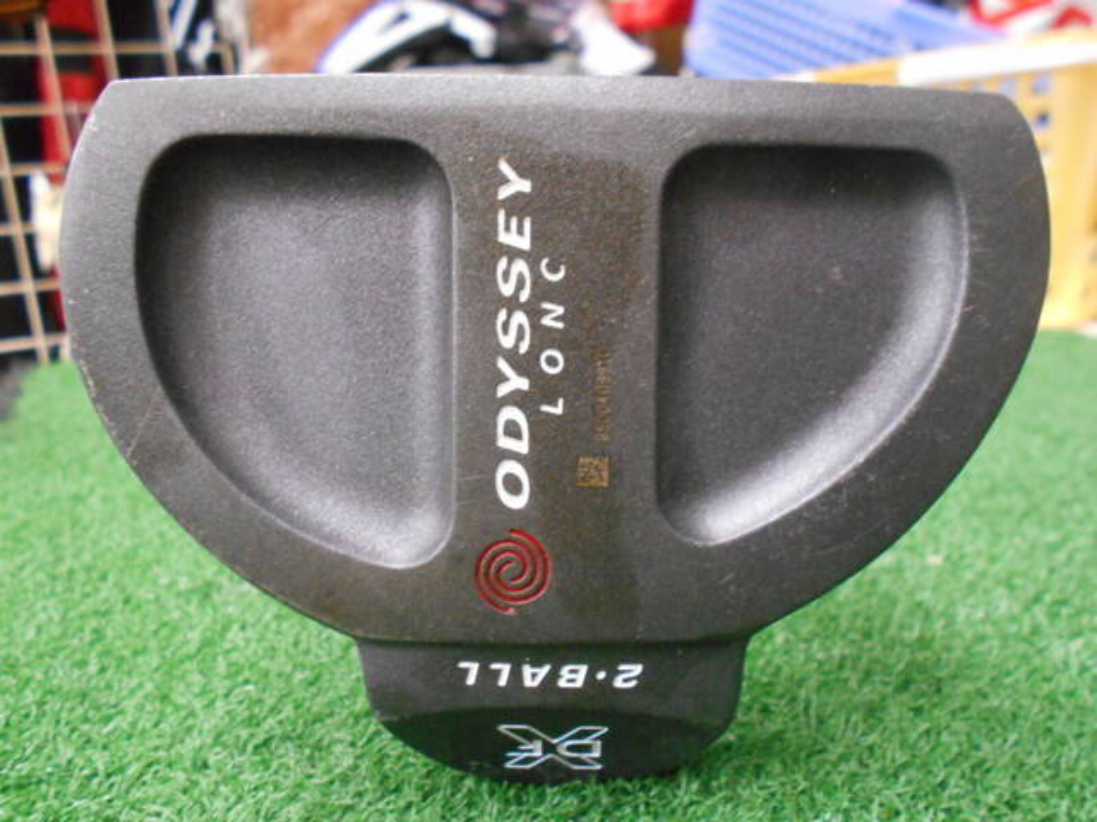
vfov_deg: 46.8
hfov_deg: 60.0
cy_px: 411
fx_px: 951
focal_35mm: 30
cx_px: 548
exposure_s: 1/25
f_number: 3.4
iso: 800
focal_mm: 5.1
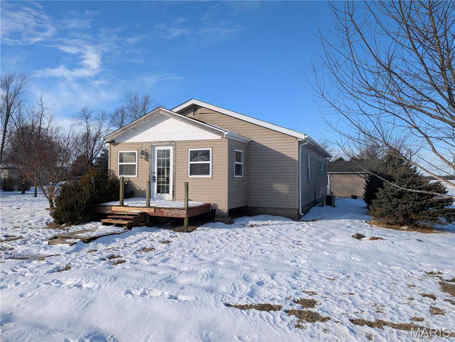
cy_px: 171
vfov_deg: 56.9
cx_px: 228
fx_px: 316
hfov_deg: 71.5
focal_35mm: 24
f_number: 1.68
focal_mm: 6.9
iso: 20
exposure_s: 1/1186
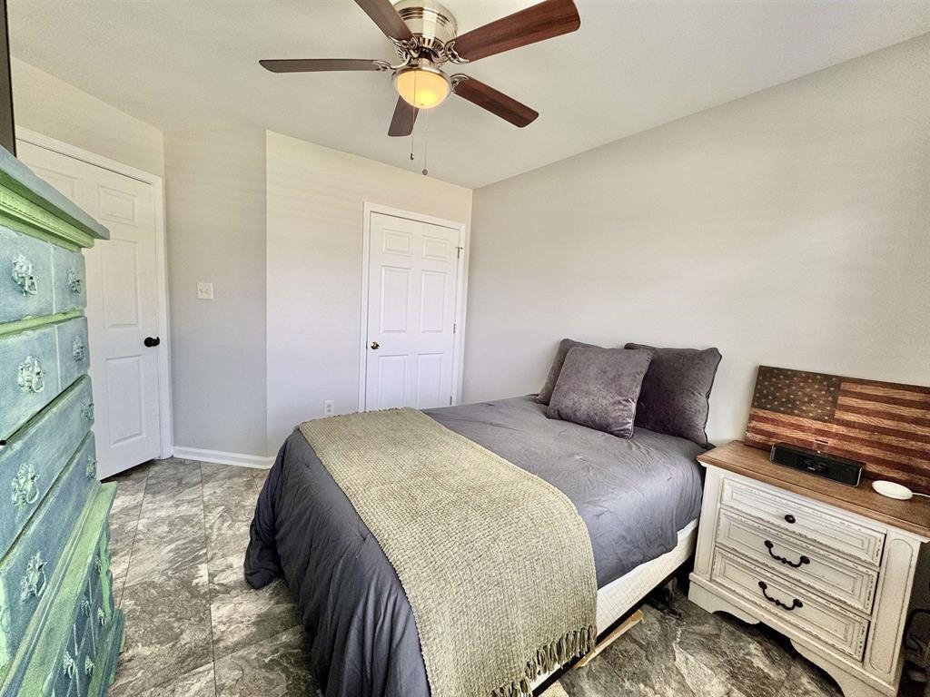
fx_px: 376
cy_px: 348
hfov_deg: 102.1
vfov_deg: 85.7
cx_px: 465
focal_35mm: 14
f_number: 2.2
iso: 80
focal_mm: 2.22
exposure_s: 1/120
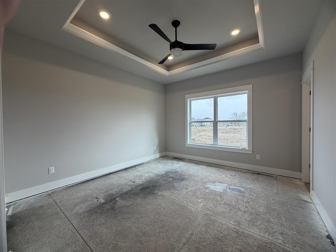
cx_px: 168
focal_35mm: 14
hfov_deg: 102.1
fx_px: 136
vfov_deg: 85.6
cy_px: 126
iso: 80
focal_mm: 2.22
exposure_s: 1/120
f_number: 2.2
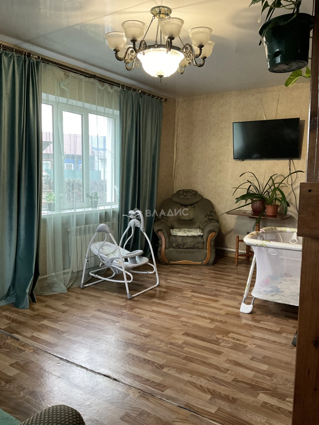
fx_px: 356
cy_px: 212
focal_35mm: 29
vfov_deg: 61.7
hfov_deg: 48.2
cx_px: 160
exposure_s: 1/50
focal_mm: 3
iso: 160
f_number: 1.8
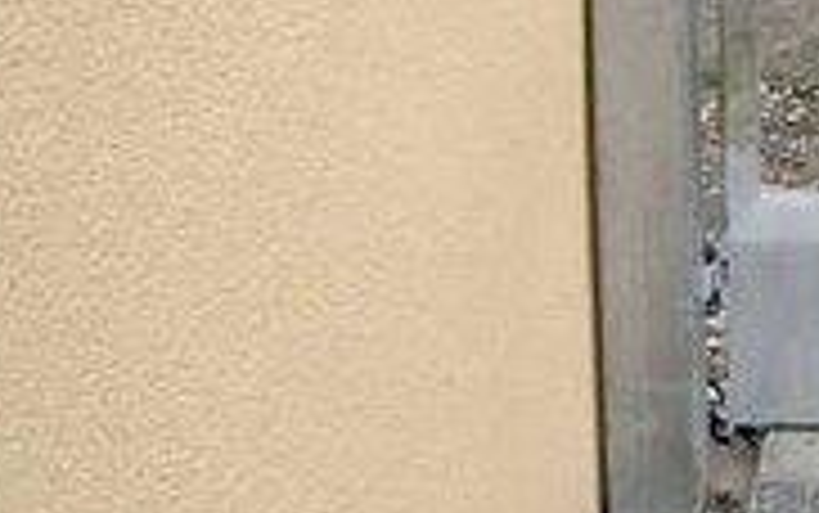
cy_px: 144
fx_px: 2881
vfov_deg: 10.2
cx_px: 922
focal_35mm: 129
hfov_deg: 15.7
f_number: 2.6
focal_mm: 7.6
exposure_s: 1/800
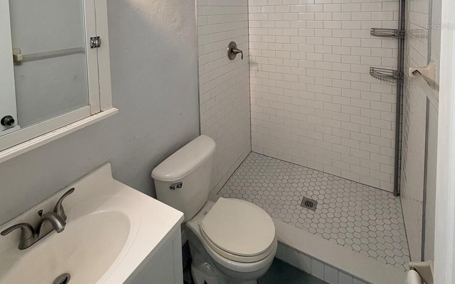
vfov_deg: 52.2
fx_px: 248
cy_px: 26
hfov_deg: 85.1
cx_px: 228
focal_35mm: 20
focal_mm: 2.22
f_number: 2.2
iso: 320
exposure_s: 1/120
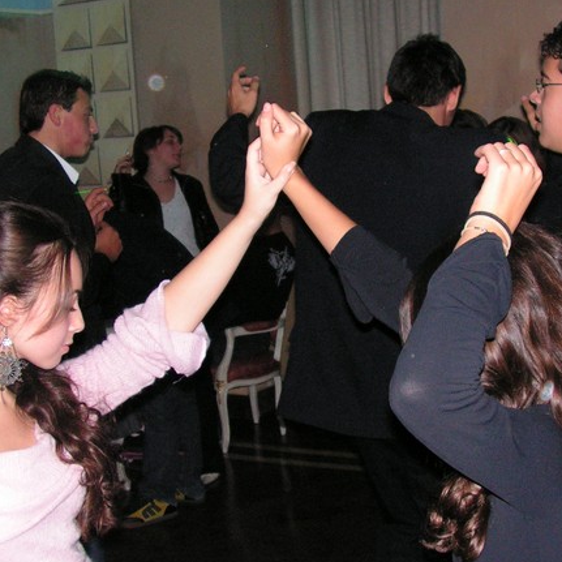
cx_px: 353
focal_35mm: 59
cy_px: 295
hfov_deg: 29.0
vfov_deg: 29.1
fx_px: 1084
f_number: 3.2
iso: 200
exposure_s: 1/40
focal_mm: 6
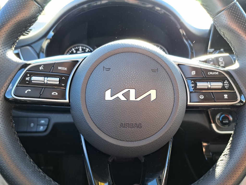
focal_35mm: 24
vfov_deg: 56.8
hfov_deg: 71.6
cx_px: 123
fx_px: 171
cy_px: 92
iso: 80
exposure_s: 1/60
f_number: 1.8
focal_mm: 5.23
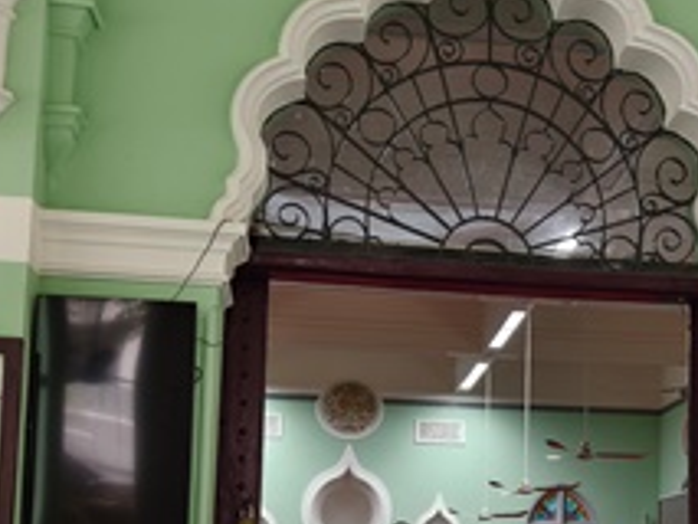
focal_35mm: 69
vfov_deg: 20.9
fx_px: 1392
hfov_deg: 27.5
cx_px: 570
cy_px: 455
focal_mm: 8.67
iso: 401
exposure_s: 1/100
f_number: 1.75
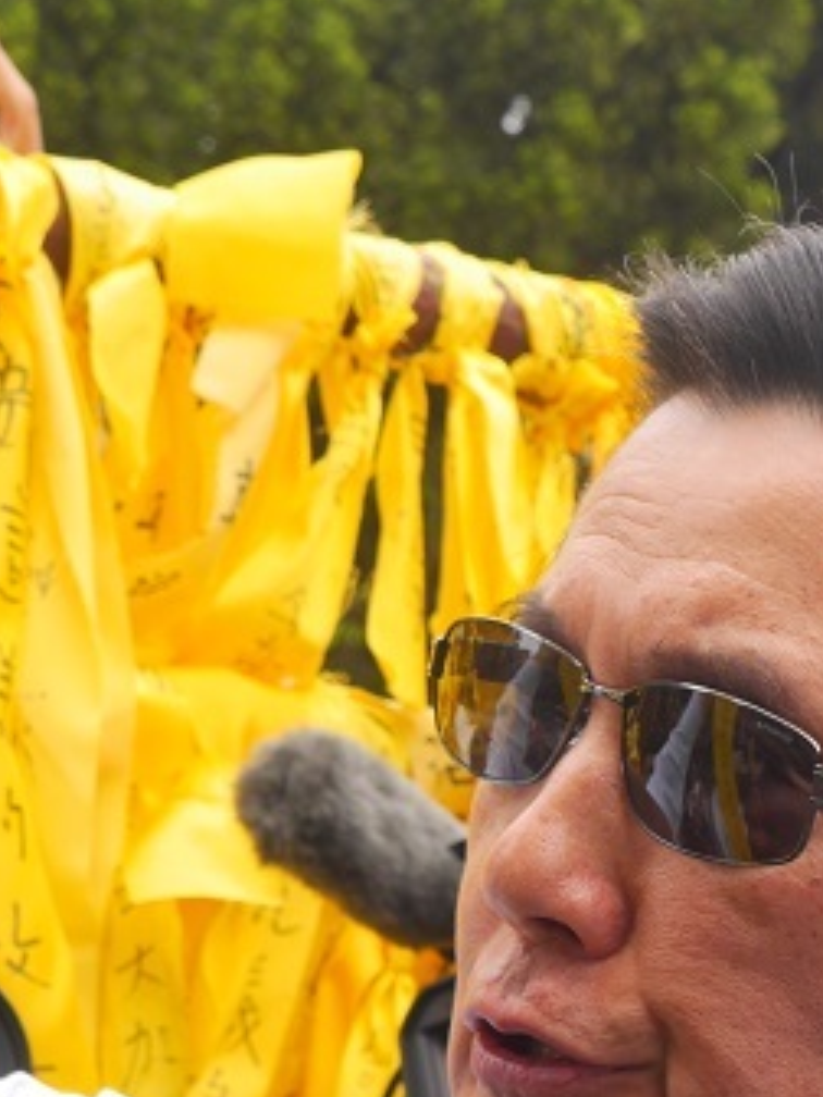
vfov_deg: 12.4
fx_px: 4914
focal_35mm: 155
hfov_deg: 9.6
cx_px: 428
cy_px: 1409
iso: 200
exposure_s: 1/160
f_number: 5
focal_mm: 23
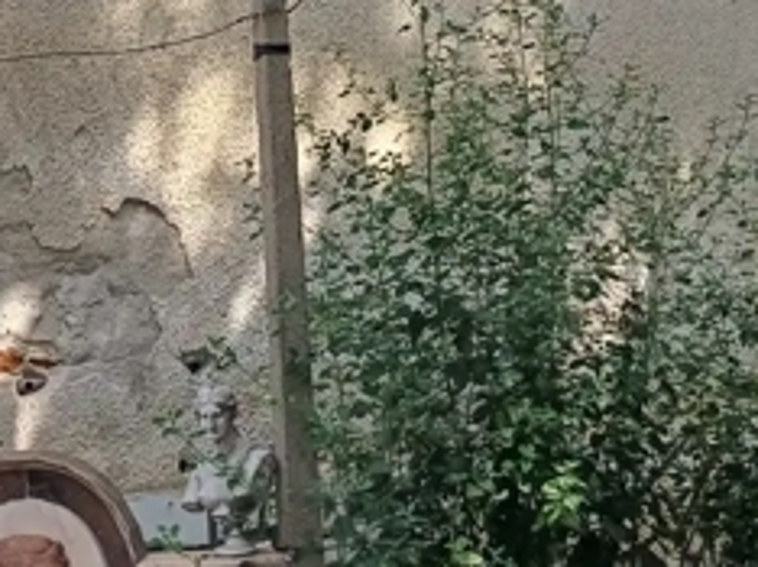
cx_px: 259
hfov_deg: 18.3
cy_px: -525
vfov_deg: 12.4
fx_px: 2341
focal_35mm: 107
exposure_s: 1/465
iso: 50
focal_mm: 4.65
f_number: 1.8
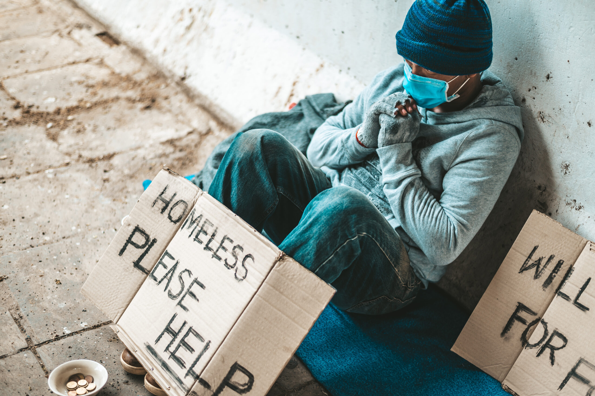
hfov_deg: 39.6
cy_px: 198
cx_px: 298
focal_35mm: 50
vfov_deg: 27.0
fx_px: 826
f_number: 1.8
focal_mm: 50
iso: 100
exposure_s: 1/640
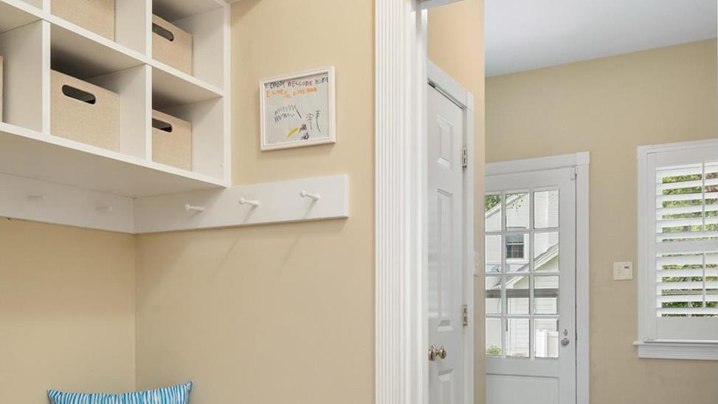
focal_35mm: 31
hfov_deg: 62.3
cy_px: 315
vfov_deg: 36.6
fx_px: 590
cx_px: 413
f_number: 8
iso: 400
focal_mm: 9
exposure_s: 1/5
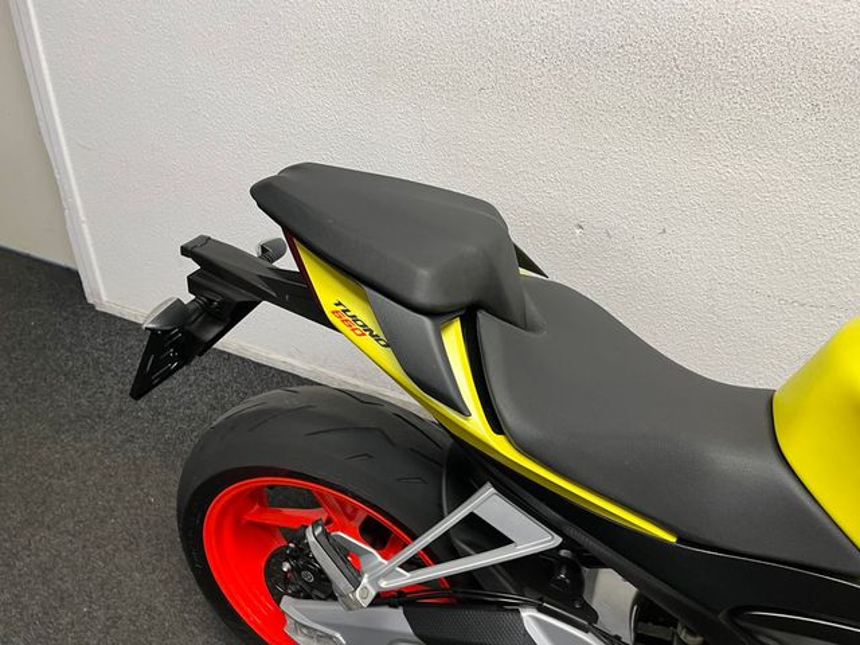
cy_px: 322
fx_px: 646
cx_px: 430
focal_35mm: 26
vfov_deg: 53.1
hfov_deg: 67.3
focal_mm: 5.1
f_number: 1.6
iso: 80
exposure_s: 1/50
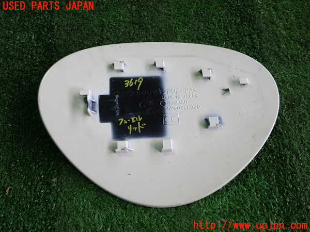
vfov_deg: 46.8
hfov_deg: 60.0
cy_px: 116
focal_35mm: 30
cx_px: 155
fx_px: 269
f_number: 2.3
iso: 200
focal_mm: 5.4
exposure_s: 1/80
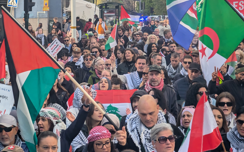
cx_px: 88
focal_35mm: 168
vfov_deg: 7.8
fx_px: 1117
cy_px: 61
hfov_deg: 12.5
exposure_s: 1/509
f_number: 3.5
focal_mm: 19
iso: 143
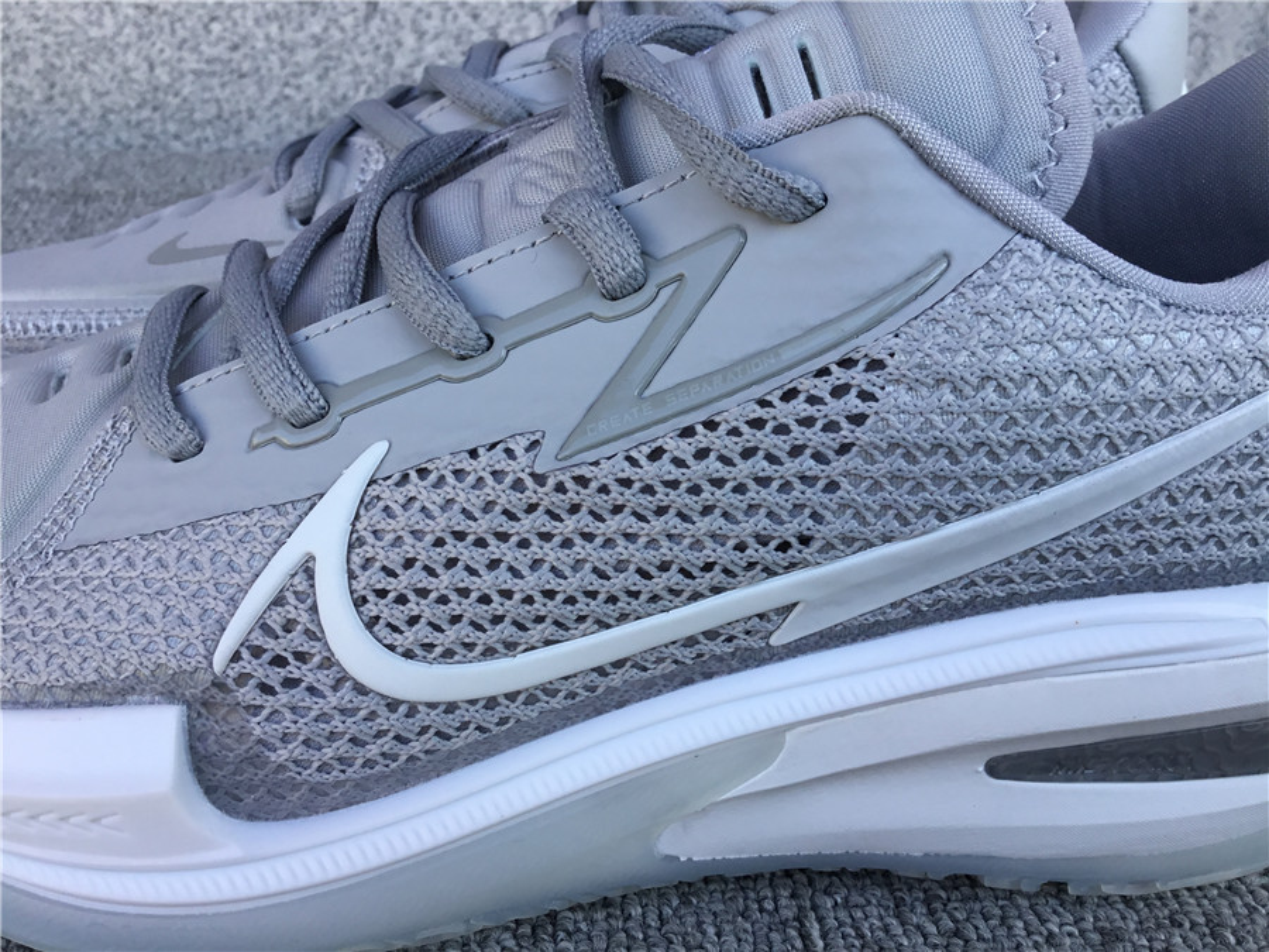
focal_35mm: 31
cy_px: 476
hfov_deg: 58.4
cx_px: 634
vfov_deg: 45.4
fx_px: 1136
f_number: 2.4
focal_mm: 3.3
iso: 25
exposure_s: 1/159
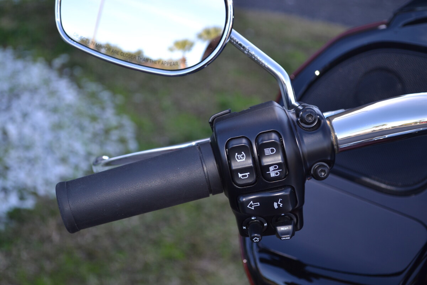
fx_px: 783
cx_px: 214
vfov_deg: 20.6
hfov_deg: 30.5
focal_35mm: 66
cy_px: 142
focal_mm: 44
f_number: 5.3
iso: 100
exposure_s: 1/100
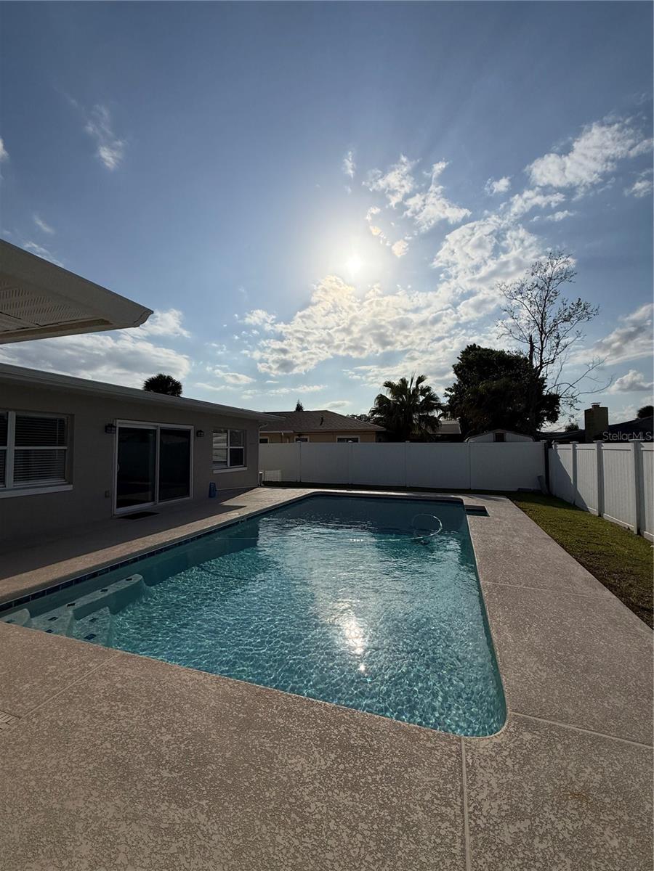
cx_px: 327
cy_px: 436
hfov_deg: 85.7
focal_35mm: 14
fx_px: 353
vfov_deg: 102.1
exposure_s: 1/19231
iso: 50
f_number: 2.2
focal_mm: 2.22
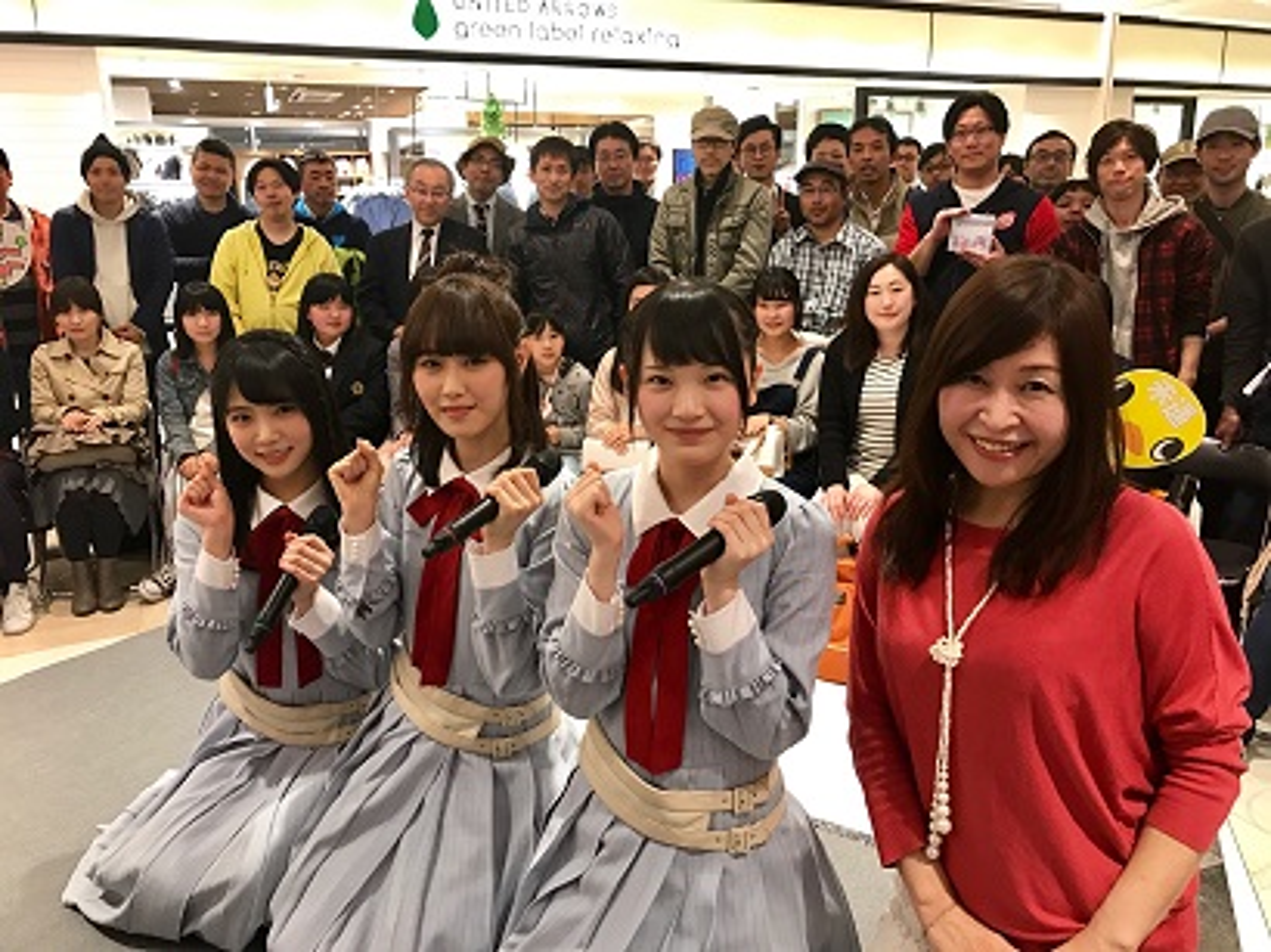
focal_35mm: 28
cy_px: 476
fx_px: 1027
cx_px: 636
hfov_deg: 63.5
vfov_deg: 49.7
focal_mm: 3.99
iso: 40
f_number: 1.8
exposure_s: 1/17
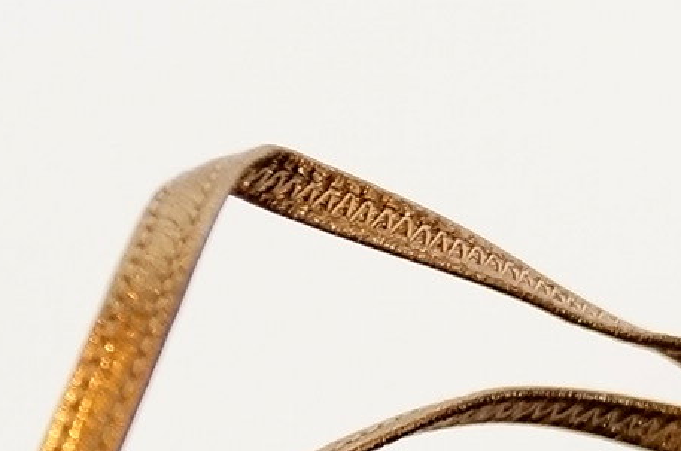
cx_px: 1493
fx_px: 4249
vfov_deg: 6.1
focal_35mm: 225
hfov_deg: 8.5
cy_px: 528
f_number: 4.5
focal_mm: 28
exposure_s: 1/60
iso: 1600
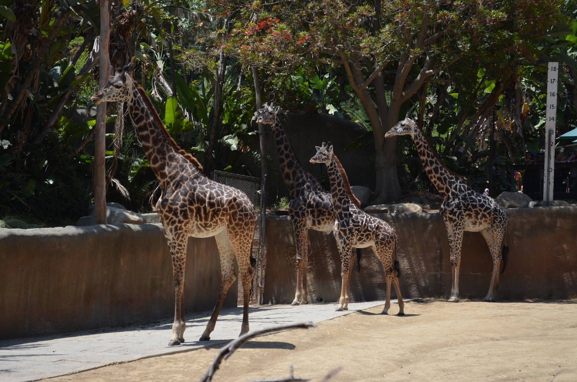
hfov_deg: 28.1
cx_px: 288
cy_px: 191
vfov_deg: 18.8
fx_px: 1152
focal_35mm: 72
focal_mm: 48
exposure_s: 1/1600
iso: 400
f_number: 5.3
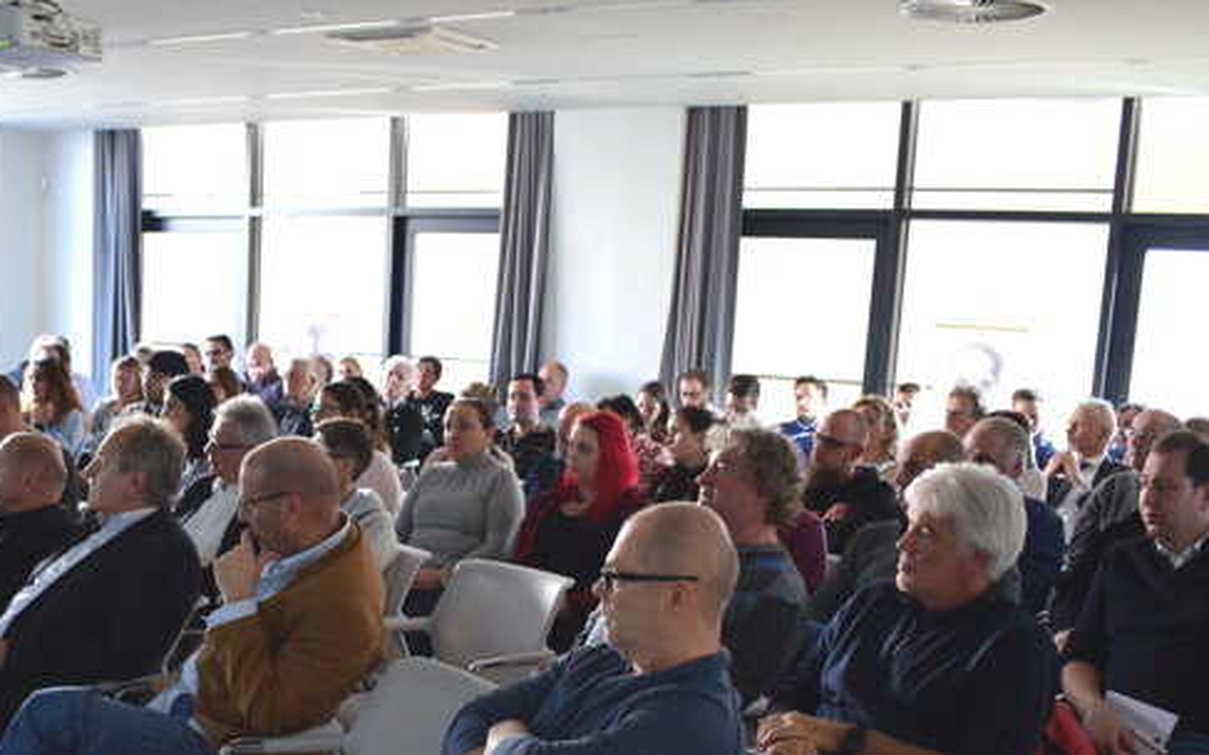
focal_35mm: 49
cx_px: 303
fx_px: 1614
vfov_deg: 25.5
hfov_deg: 39.9
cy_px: 673
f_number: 3.5
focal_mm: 18
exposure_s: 1/60
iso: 900
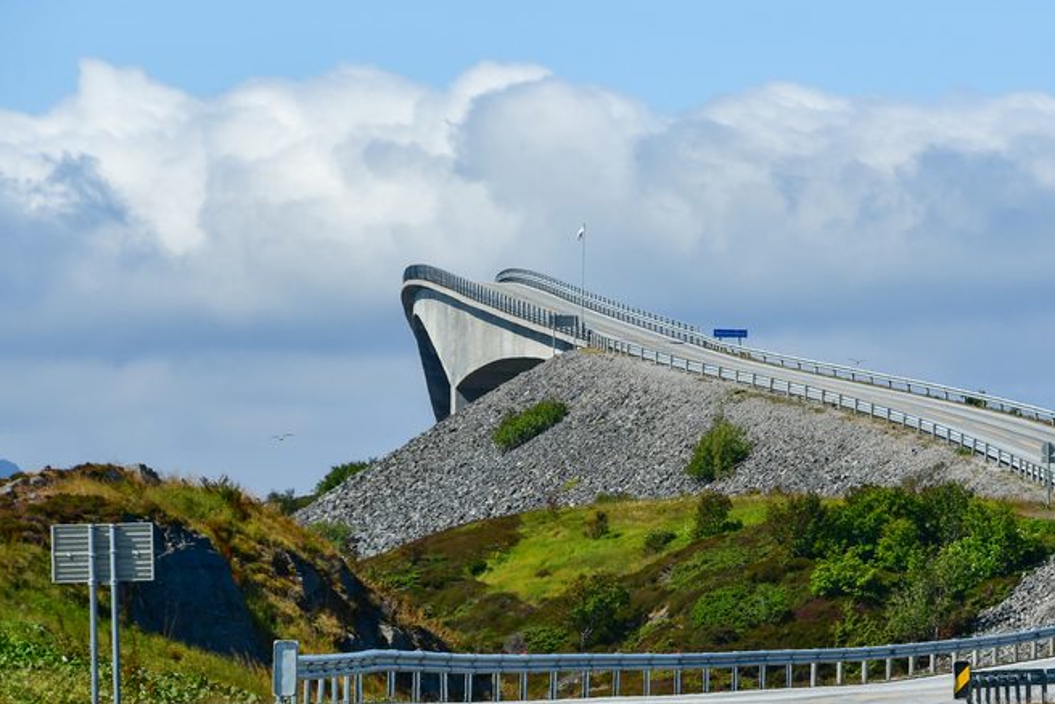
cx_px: 791
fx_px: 7505
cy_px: 432
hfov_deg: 8.0
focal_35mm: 256
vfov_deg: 5.4
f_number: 8
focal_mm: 112
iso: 200
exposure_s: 1/1000
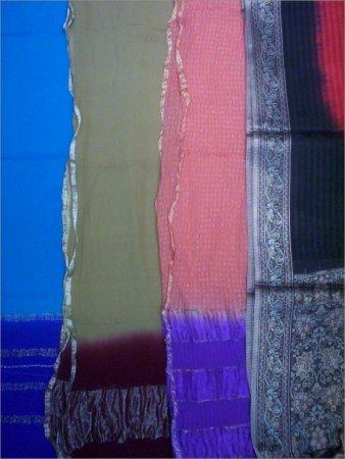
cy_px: 230
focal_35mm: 38
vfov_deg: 49.0
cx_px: 172
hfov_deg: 37.8
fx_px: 504
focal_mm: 4.99
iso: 200
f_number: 4.5
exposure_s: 1/26.4
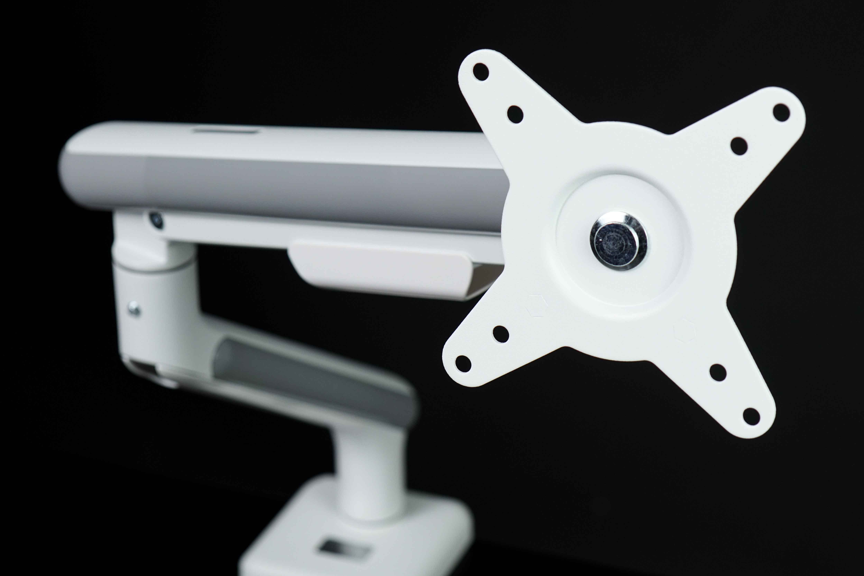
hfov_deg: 22.6
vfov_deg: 15.2
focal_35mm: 90
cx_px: 505
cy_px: 267
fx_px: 2160
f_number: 4.5
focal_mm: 50
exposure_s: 1/125
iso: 400
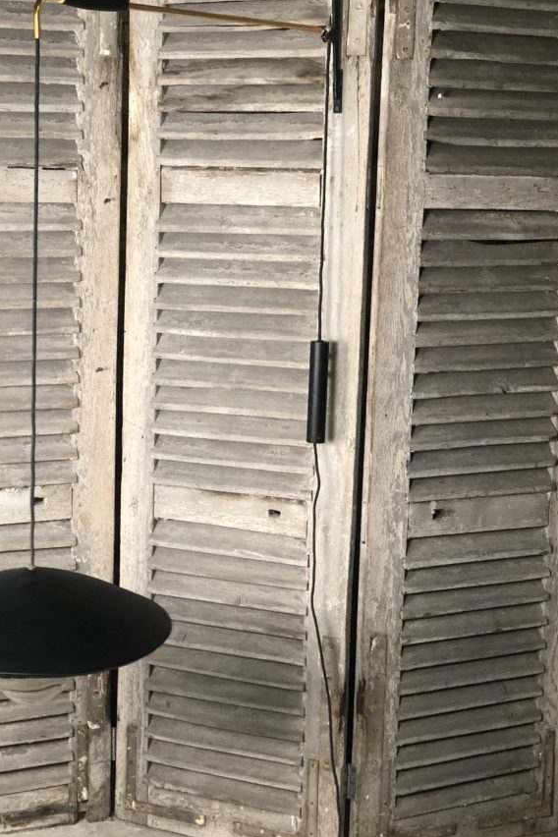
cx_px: 219
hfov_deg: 20.9
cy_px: 375
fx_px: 1511
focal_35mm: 65
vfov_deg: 30.9
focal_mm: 6
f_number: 2.4
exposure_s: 1/33
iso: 160
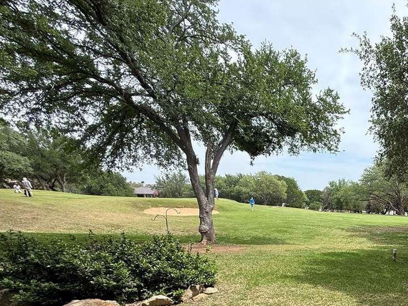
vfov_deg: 49.5
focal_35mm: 25
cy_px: 270
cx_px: 363
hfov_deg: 59.6
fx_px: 295
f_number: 2.2
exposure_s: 1/1050
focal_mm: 2.22
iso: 50
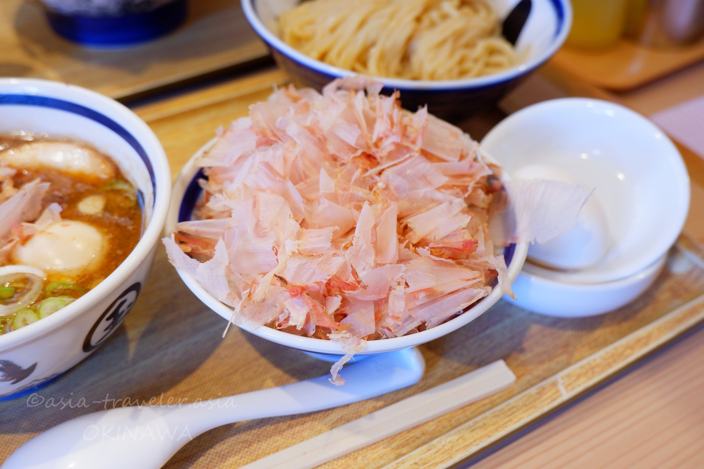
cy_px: 234
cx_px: 352
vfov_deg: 35.1
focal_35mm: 38
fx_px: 743
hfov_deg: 50.7
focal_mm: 25.6
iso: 800
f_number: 4.4
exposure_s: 1/52
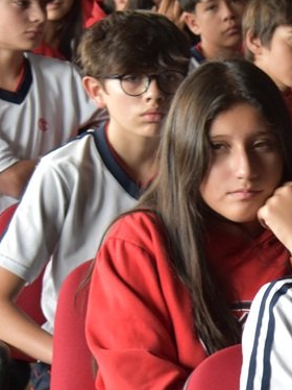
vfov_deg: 7.7
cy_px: 408
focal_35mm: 255
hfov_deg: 5.7
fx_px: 2866
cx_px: 518
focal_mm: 55
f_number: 5.6
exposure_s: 1/60
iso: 800
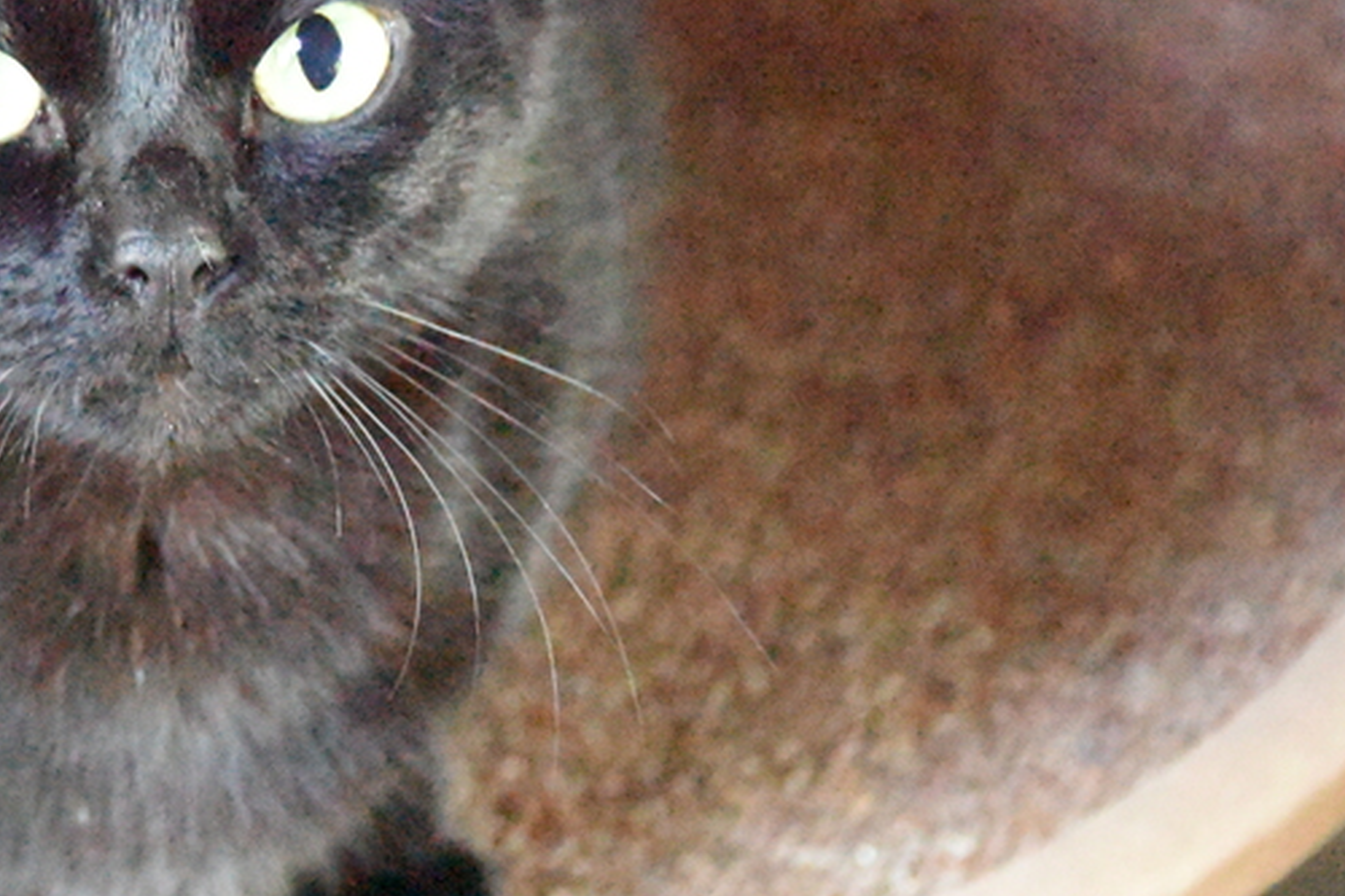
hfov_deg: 7.6
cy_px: 0
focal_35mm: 269
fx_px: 10046
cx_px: 110
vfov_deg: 5.1
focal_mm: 105
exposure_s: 1/100
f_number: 5.3
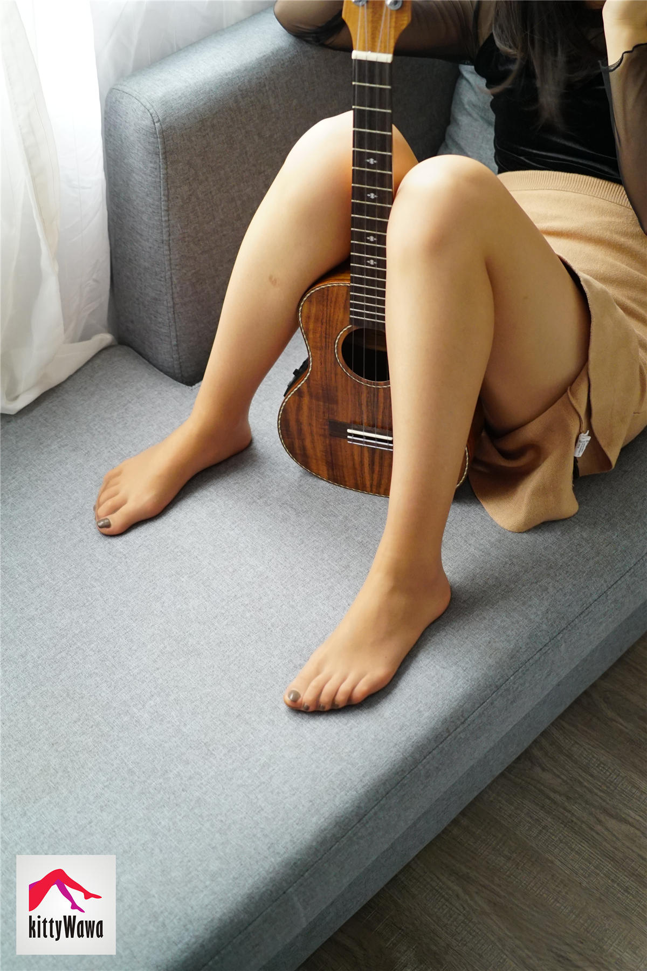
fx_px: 1159
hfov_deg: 31.2
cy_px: 486
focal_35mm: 43
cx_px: 324
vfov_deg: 45.4
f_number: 4.5
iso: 3200
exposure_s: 1/60
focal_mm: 43
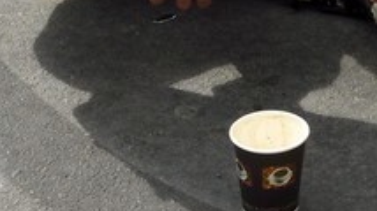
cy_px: -390
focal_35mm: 188
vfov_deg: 6.0
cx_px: 465
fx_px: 1878
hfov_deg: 11.2
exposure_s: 1/250
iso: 400
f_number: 14
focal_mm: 24
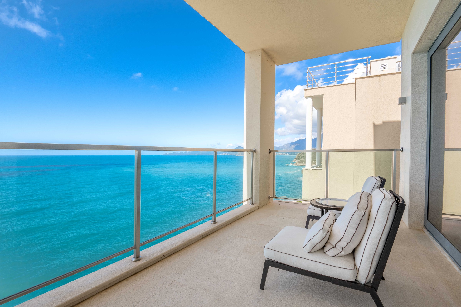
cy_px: 154
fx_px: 205
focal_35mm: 16
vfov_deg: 73.7
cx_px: 230
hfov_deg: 96.7
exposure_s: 1/640
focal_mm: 16
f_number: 10
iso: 320
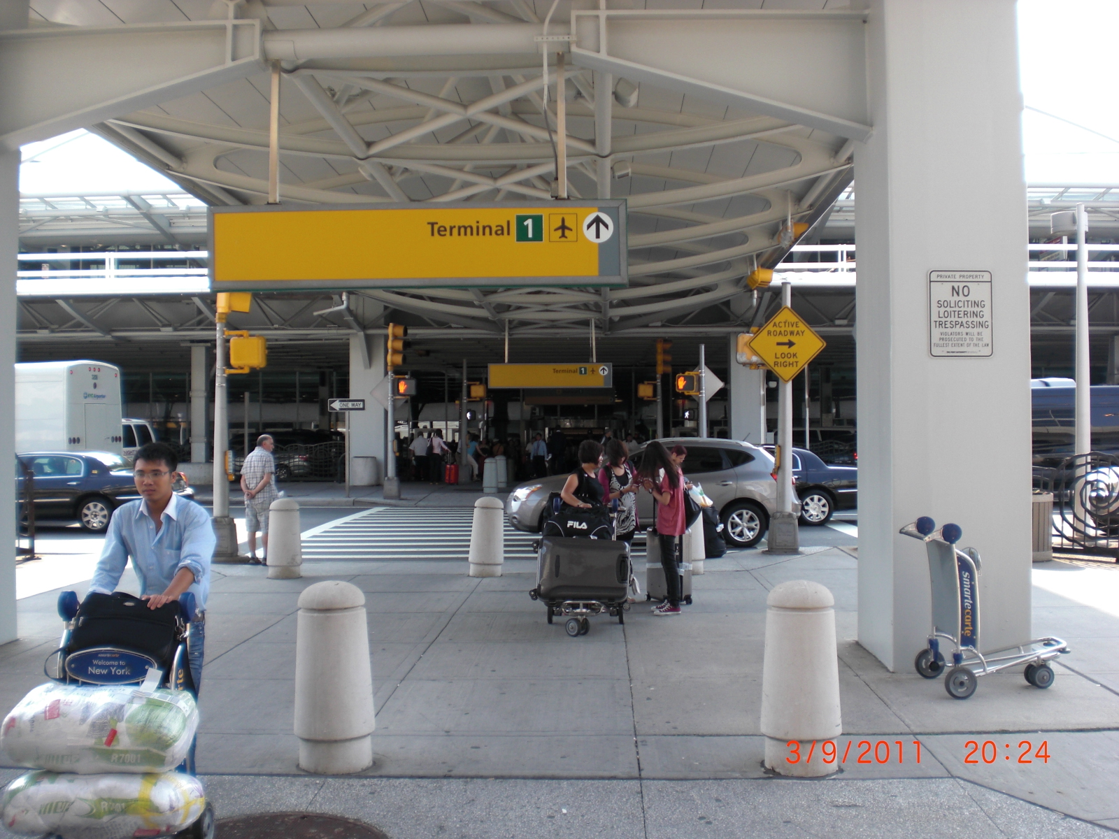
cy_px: 420
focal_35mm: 38
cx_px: 560
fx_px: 1228
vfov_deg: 37.7
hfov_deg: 49.0
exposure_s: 1/200
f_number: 3.1
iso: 64
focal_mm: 6.3
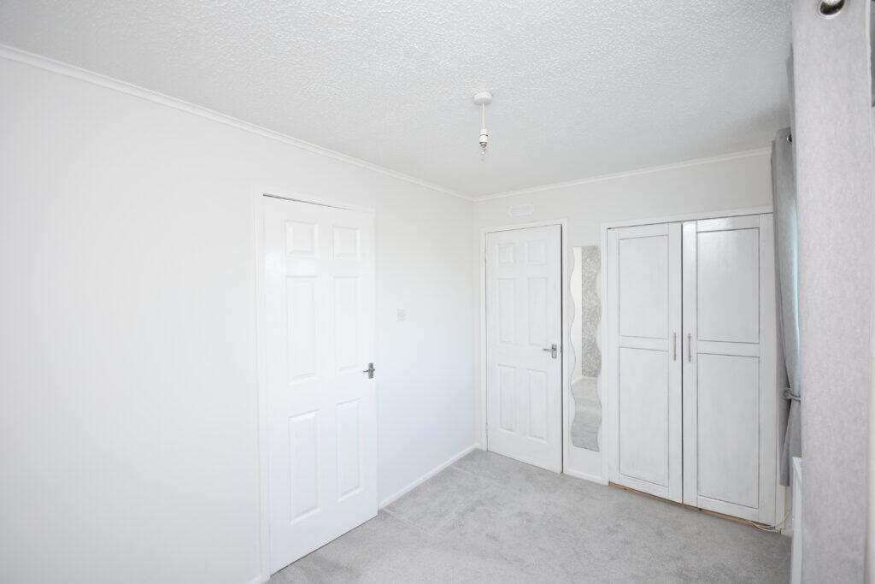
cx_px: 438
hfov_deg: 100.4
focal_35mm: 15
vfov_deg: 77.3
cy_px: 292
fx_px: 365
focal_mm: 10
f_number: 4
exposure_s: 1/60
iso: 500
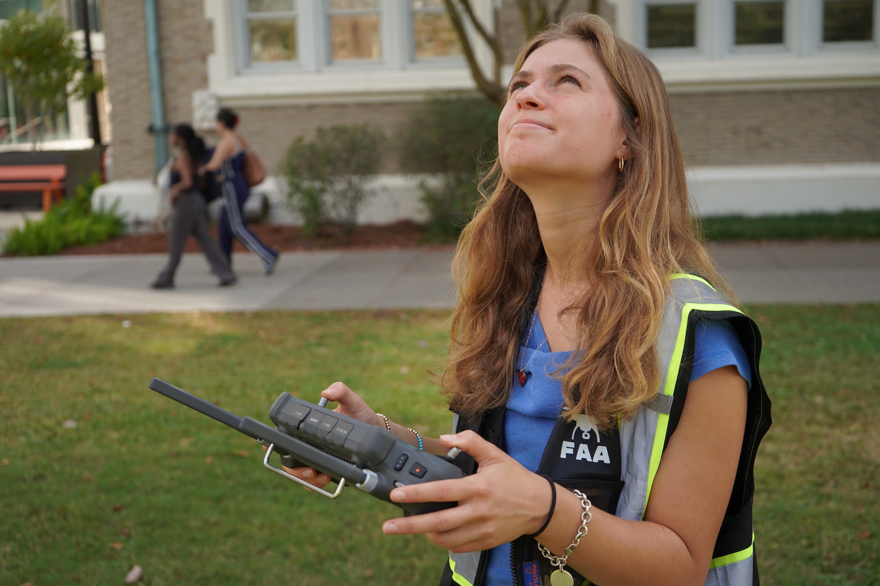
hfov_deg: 42.7
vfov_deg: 29.2
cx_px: 440
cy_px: 293
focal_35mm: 46
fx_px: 1124
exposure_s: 1/200
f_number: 4.5
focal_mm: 46
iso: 100
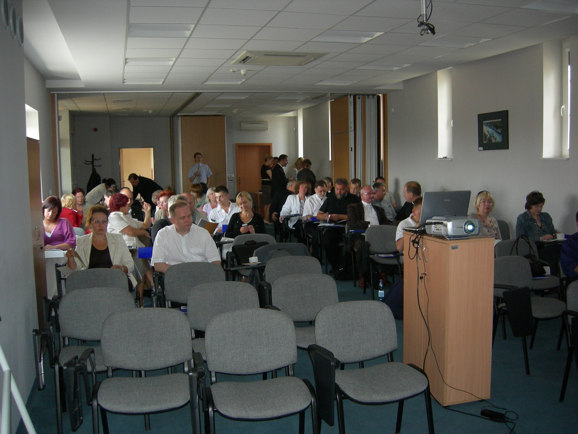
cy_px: 217
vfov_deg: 39.7
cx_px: 289
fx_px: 601
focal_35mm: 36
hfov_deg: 51.4
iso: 159
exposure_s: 1/60.1
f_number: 2.7
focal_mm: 7.5
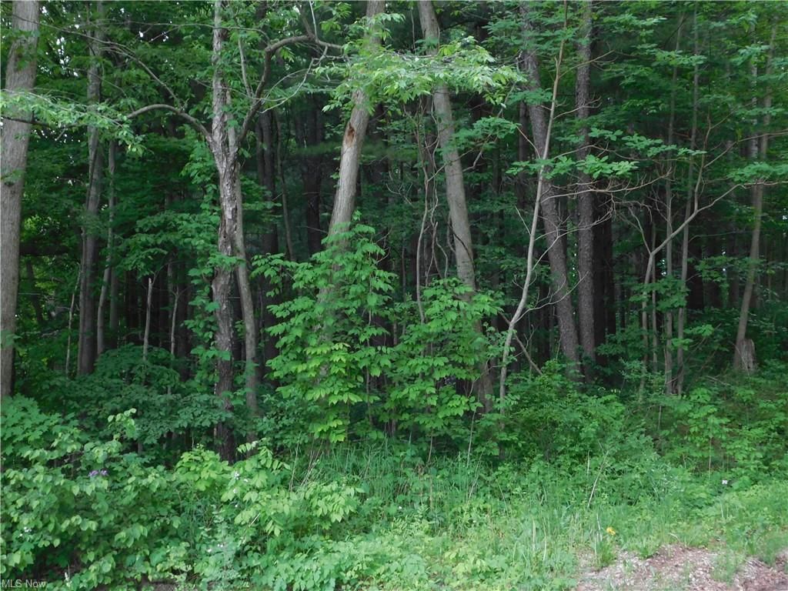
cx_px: 394
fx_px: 1024
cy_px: 296
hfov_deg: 42.1
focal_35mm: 45
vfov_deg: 32.2
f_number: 3.7
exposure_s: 1/30
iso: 280
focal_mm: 8
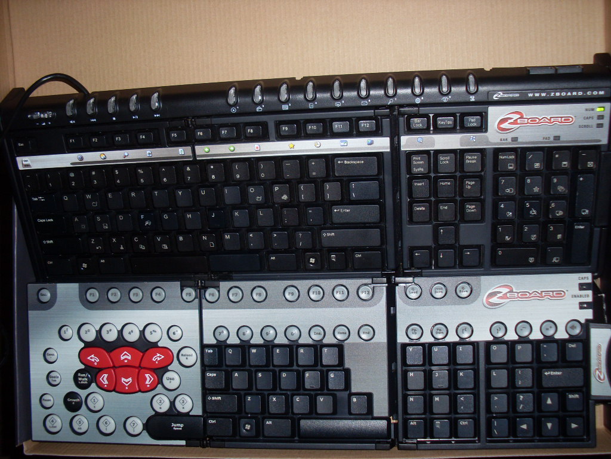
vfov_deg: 37.7
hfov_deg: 49.0
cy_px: 230
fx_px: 671
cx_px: 306
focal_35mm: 38
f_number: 3
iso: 100
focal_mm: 6.3
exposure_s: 1/45
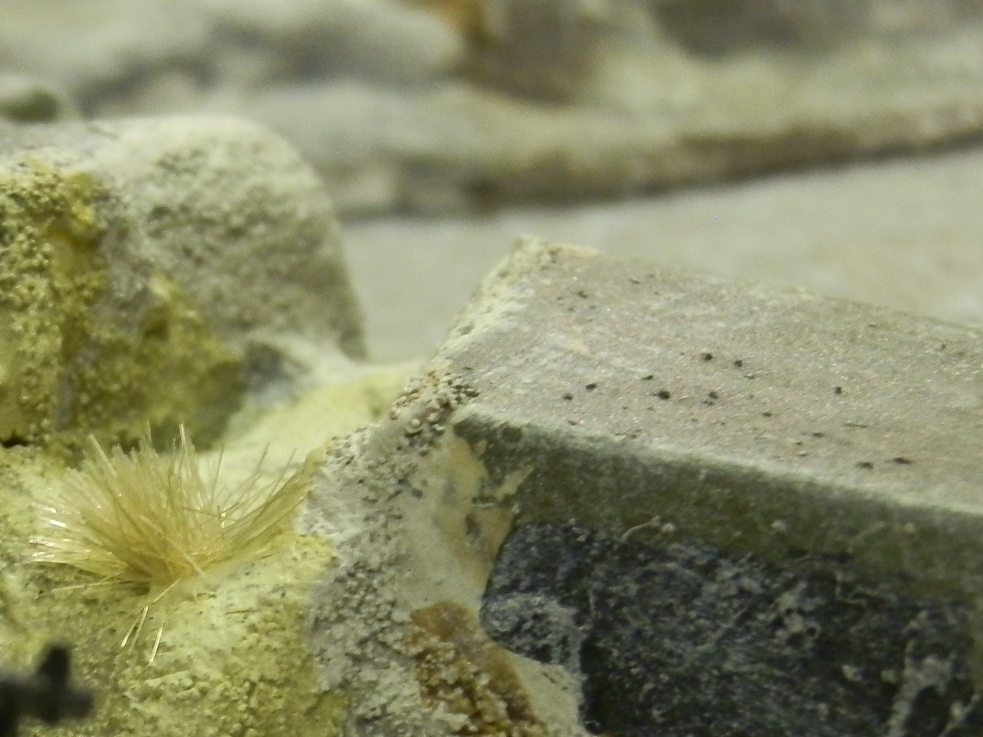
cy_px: 646
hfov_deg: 13.4
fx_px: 4118
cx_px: -12
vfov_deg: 10.2
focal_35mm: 145
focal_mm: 10.99
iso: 200
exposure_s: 1/8
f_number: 3.7
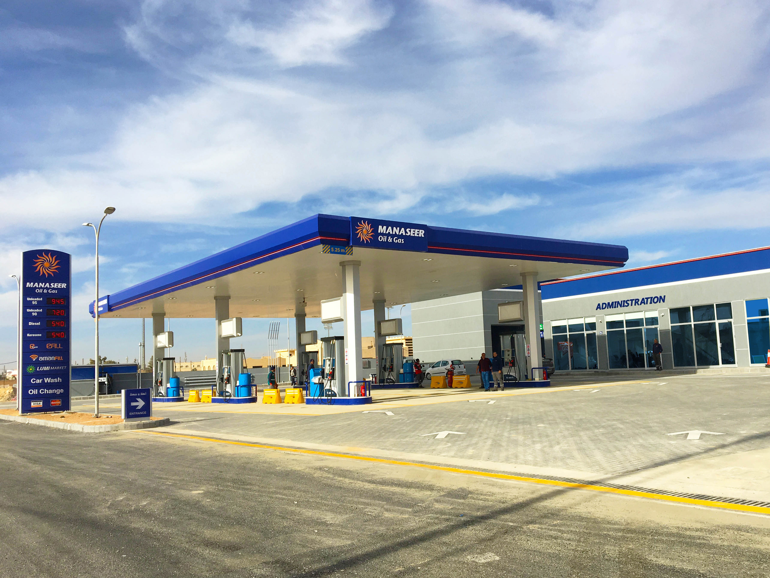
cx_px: 385
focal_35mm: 29
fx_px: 645
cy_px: 289
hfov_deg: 61.7
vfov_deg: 48.2
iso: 25
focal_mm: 4.15
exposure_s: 1/2331
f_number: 2.2
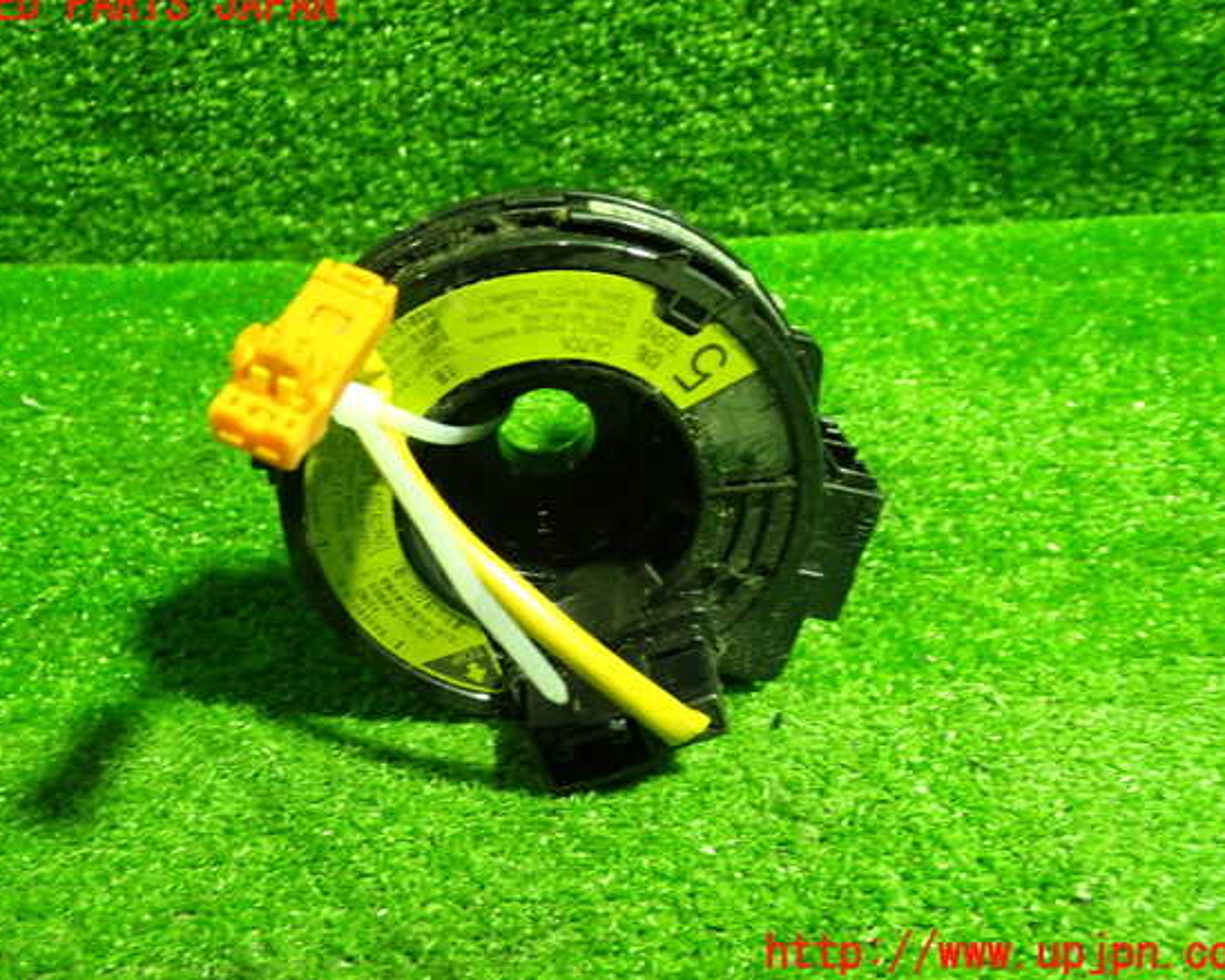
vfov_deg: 45.8
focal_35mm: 32
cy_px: 480
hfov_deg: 55.7
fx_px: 1160
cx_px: 600
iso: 640
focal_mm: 5.4
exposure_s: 1/30
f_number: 2.3
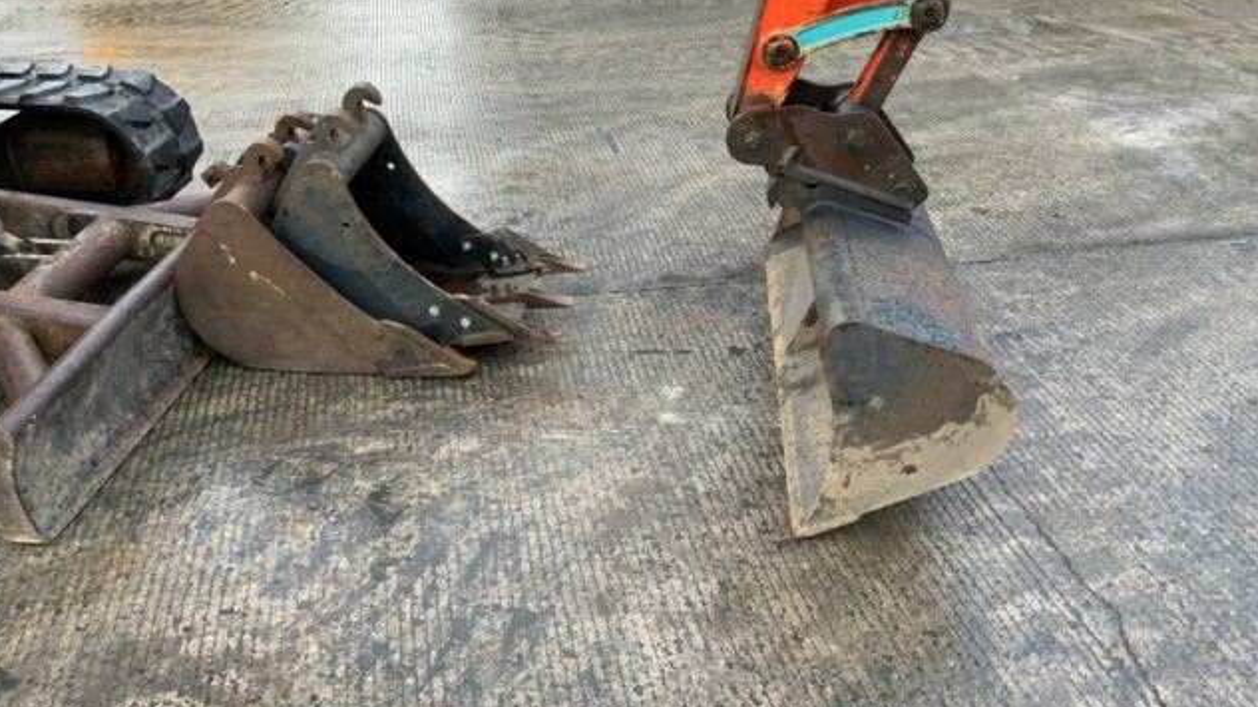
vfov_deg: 36.6
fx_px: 1067
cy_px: 366
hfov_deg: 61.0
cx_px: 625
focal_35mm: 32
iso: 50
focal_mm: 3
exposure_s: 1/122
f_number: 1.8
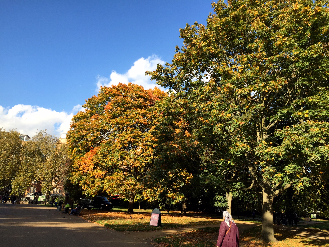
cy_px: 124
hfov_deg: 61.7
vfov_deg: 48.2
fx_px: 276
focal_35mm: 29
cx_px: 164
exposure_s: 1/824
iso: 32
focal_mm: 4.15
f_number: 2.2
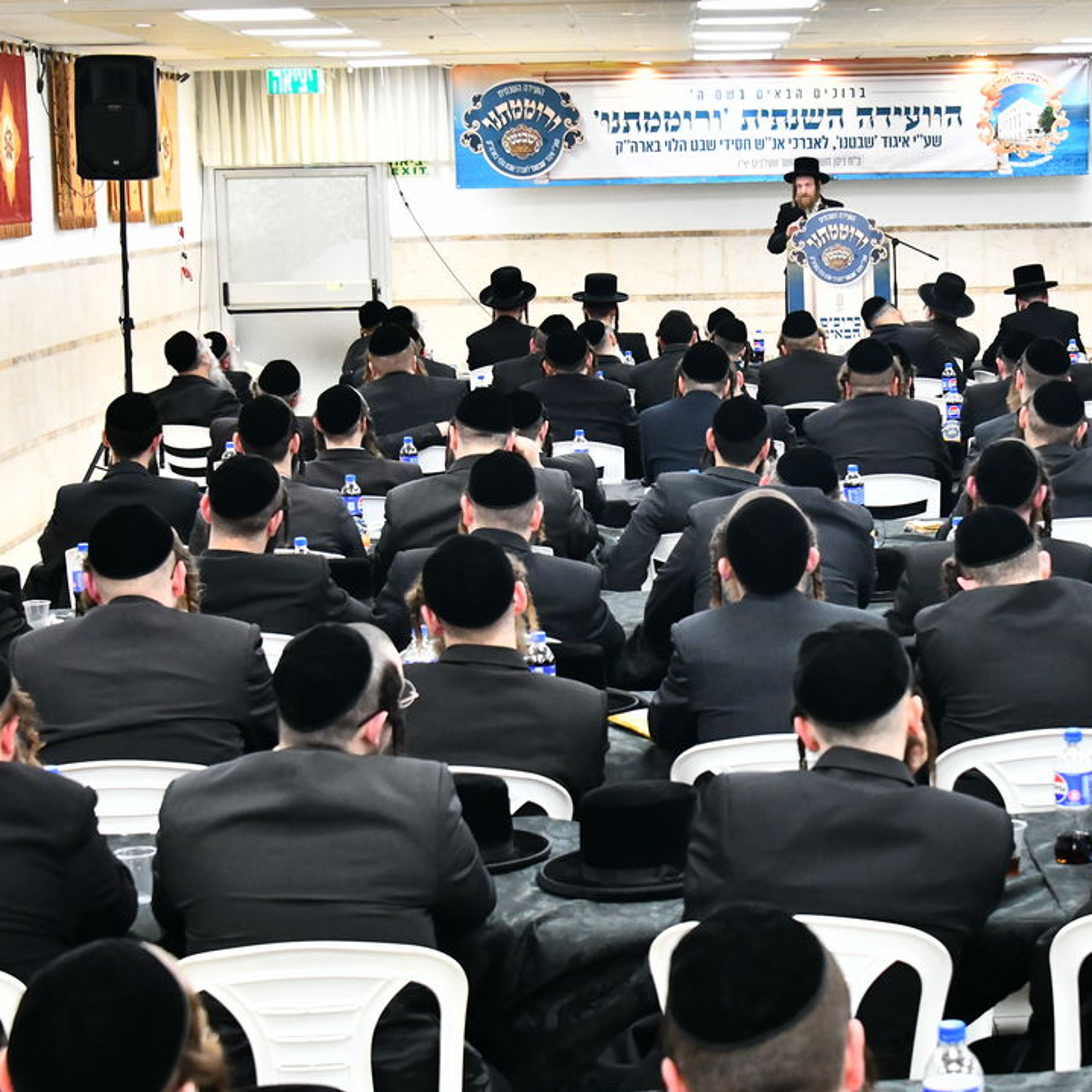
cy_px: 526
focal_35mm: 86
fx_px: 3069
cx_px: 835
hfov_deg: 20.0
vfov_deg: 20.2
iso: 3200
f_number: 5.6
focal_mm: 52
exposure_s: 1/100
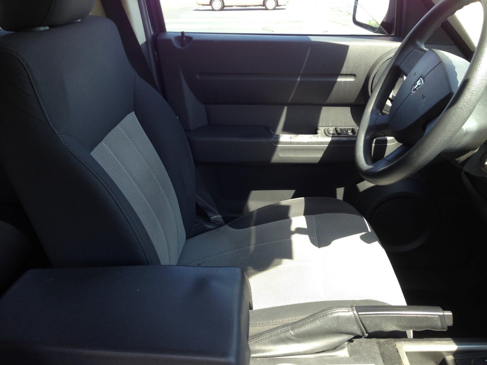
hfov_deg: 55.4
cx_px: 244
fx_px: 464
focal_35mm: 33
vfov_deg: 42.9
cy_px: 182
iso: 50
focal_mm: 4.12
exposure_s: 1/141
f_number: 2.4
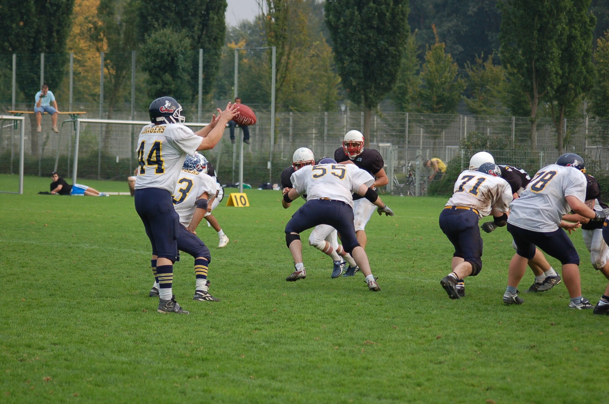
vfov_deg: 9.1
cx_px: 304
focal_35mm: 150
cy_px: 202
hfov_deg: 13.7
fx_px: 2533
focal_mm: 100
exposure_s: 1/1000
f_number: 4.2
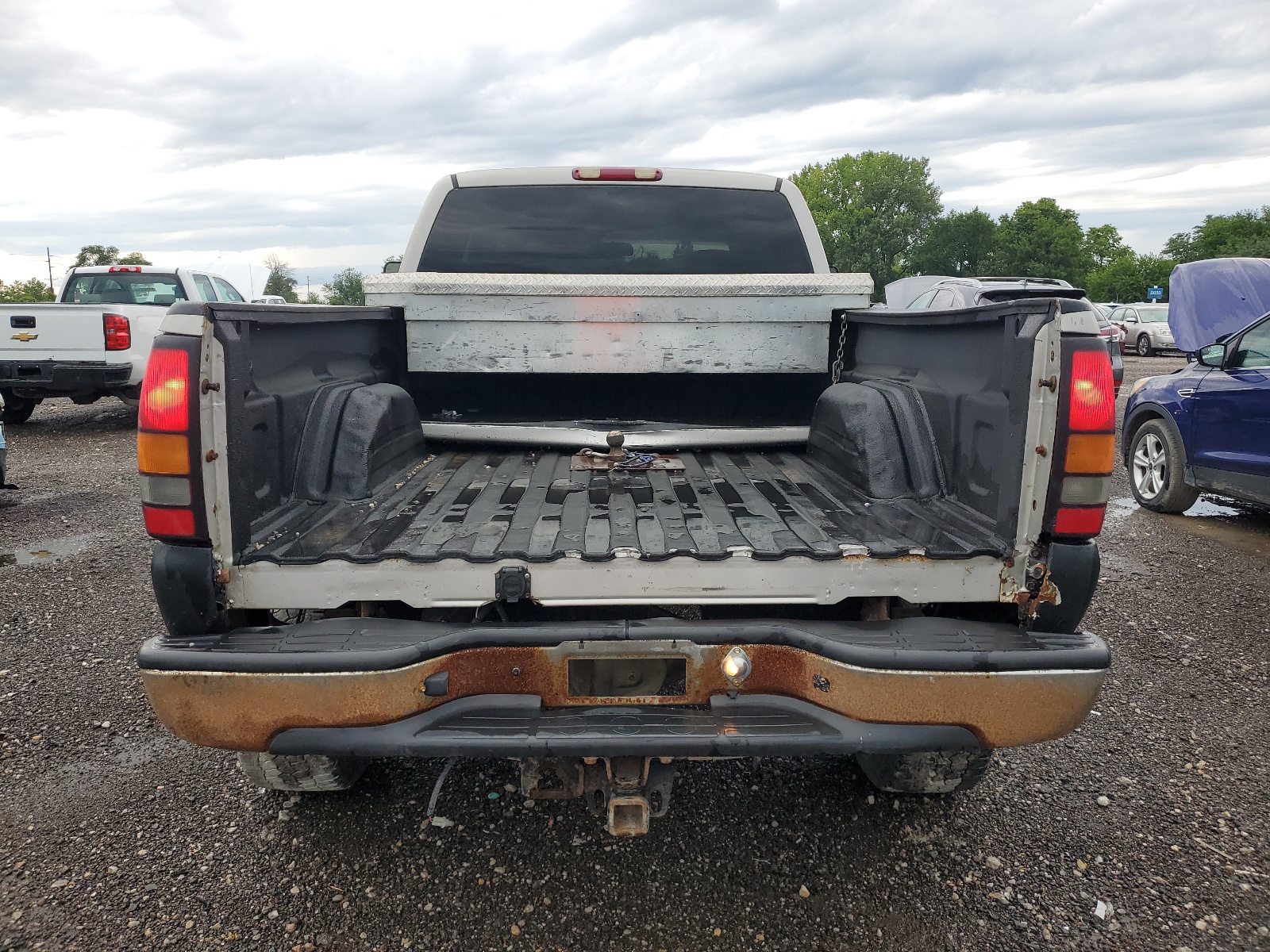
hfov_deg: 67.3
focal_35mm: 26
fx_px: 954
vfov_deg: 53.1
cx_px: 635
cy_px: 476
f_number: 1.5
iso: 50
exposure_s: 1/135
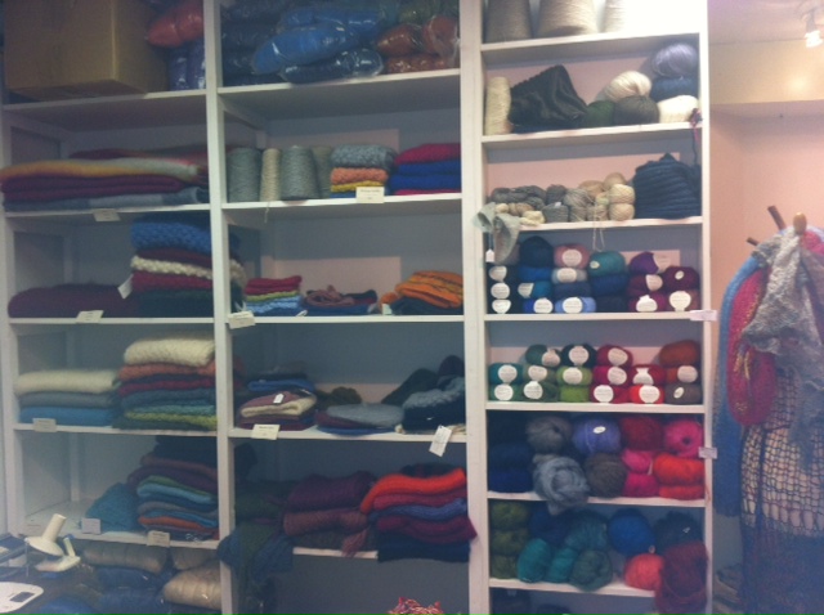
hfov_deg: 52.7
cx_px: 412
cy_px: 308
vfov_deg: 40.6
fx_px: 832
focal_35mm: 35
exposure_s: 1/17
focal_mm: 3.85
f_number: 2.8
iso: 80
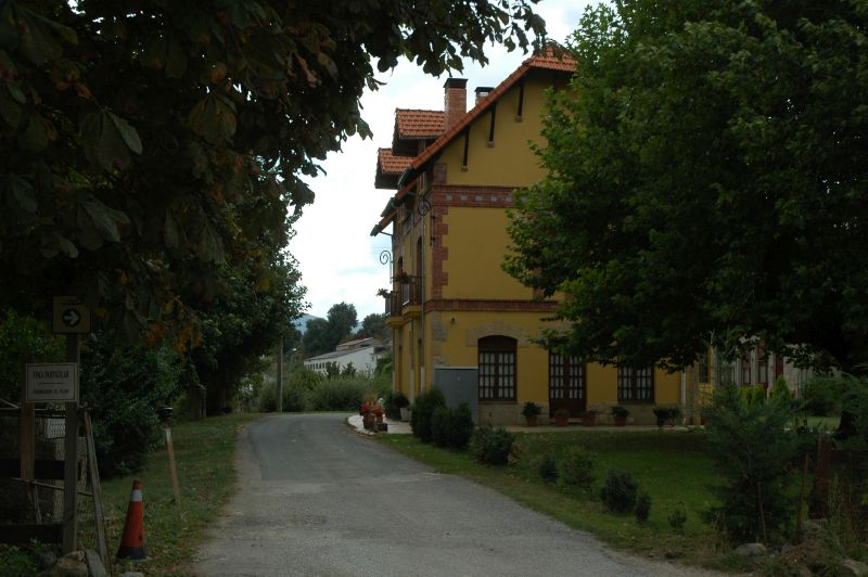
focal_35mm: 46
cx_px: 434
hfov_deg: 42.4
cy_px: 288
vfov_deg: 28.9
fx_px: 1120
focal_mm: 31
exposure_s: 1/320
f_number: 9
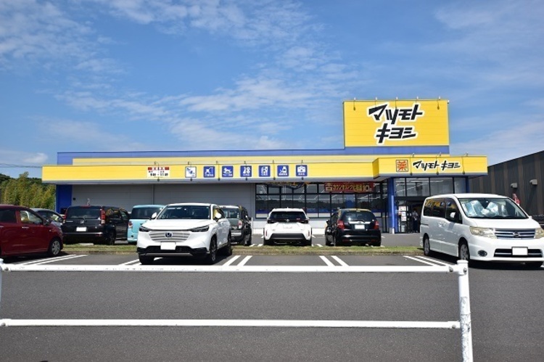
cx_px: 272
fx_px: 453
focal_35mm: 30
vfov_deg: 43.6
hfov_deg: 62.0
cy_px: 181
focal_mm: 20
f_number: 4.5
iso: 160
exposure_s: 1/2500
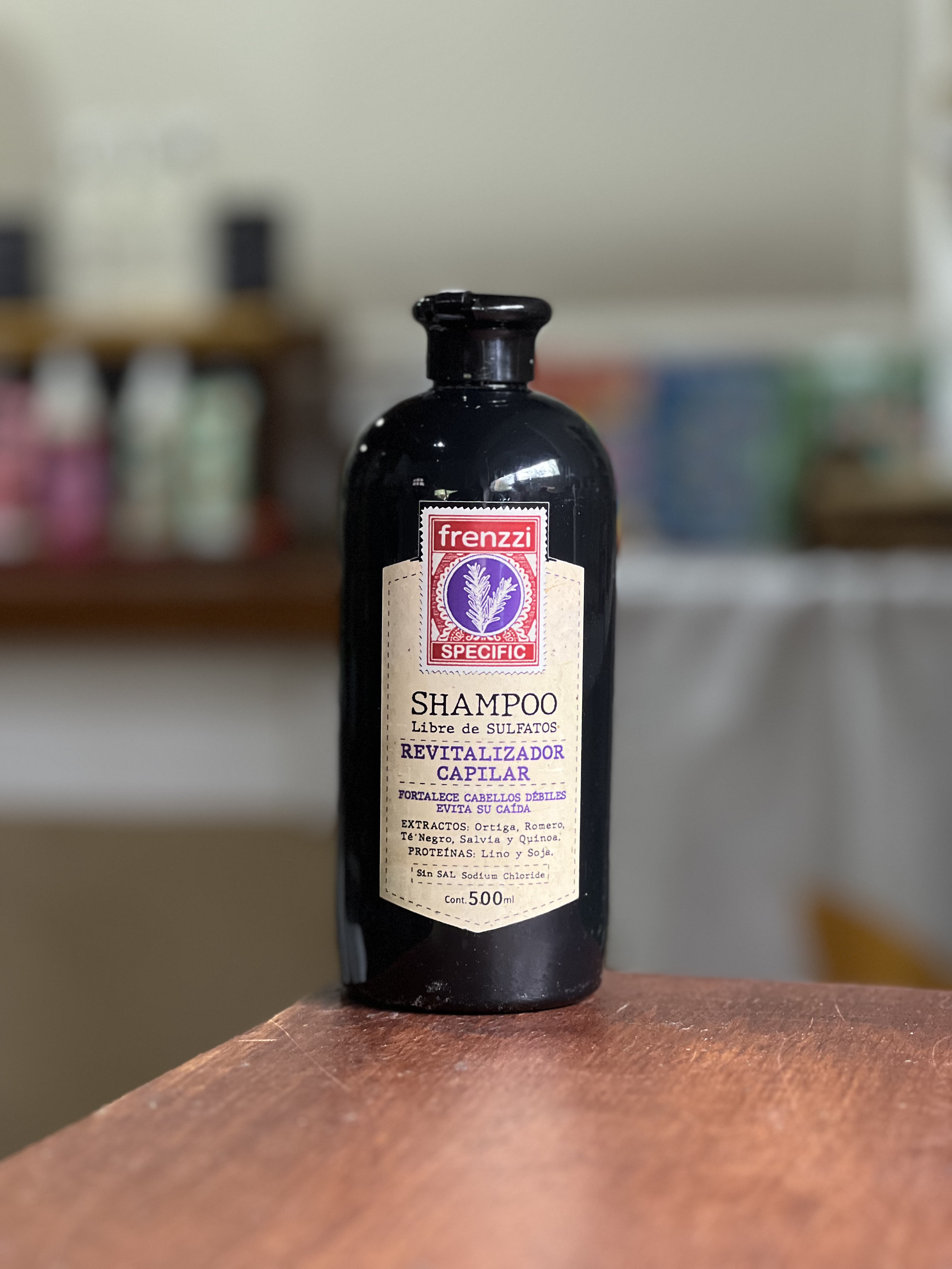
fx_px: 2824
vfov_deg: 25.3
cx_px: 476
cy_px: 634
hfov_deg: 19.1
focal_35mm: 77
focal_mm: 9
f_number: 2.8
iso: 200
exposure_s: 1/40
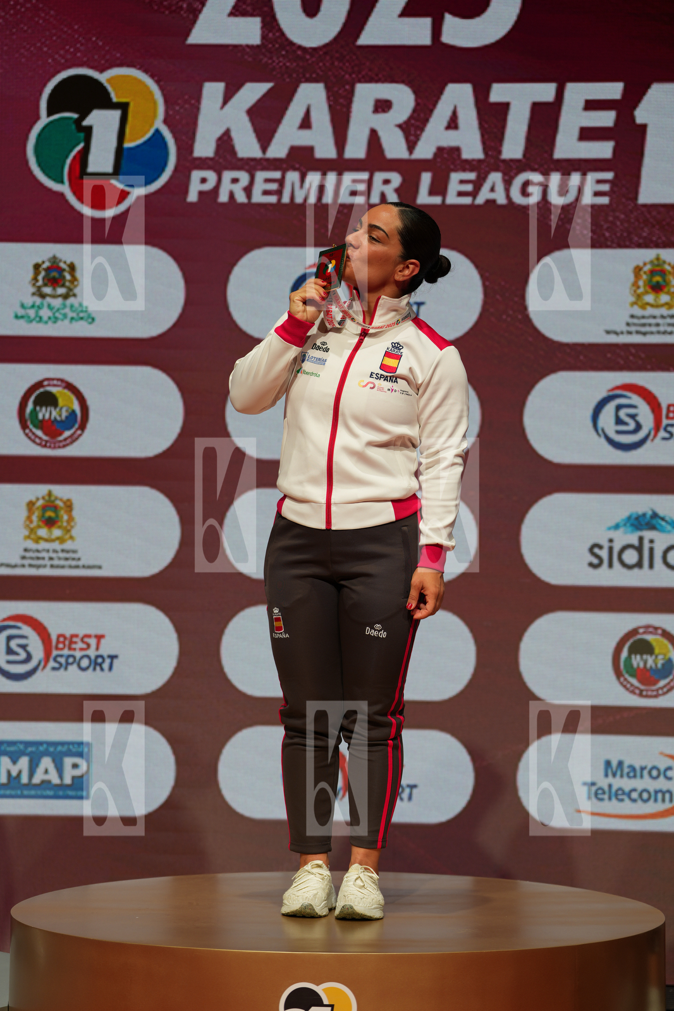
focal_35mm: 128
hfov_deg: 10.7
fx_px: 3596
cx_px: 337
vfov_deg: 16.0
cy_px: 506
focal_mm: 128
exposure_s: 1/250
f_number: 2.8
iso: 100
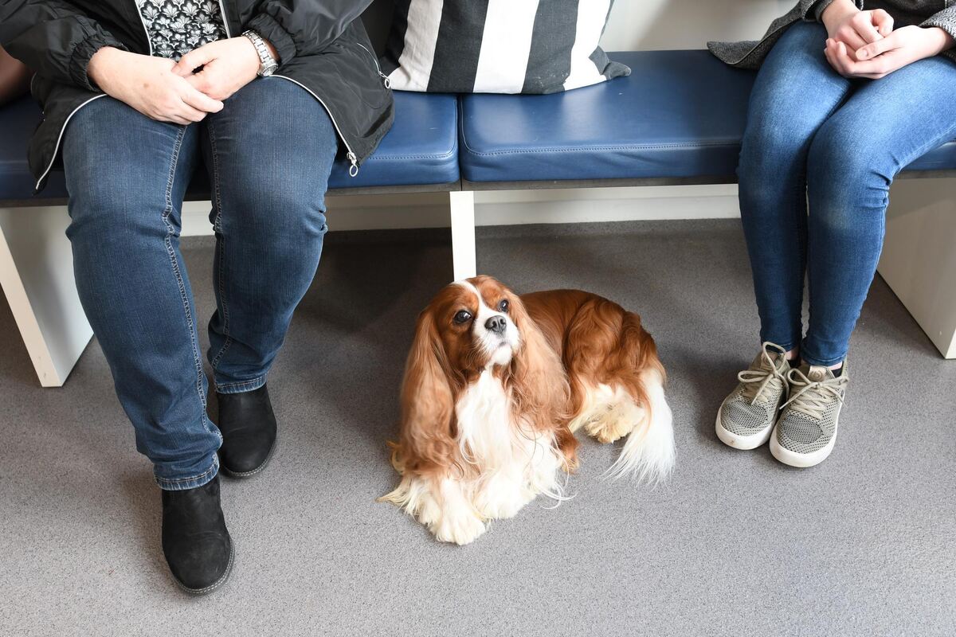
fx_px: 797
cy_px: 318
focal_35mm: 30
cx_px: 478
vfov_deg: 43.6
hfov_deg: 61.9
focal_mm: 20
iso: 400
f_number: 3.5
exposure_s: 1/20
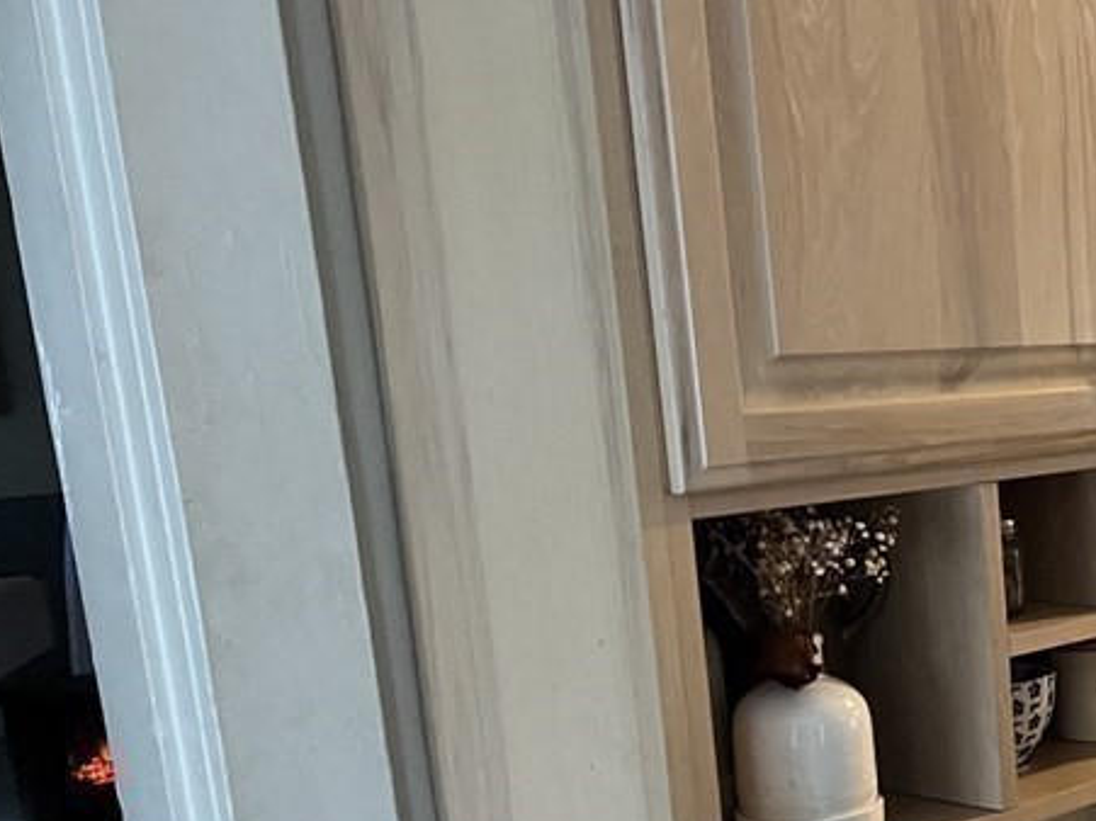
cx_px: 1232
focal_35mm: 59
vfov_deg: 24.3
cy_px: 697
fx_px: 1868
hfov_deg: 29.2
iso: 640
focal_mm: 5.7
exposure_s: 1/40
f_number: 1.5
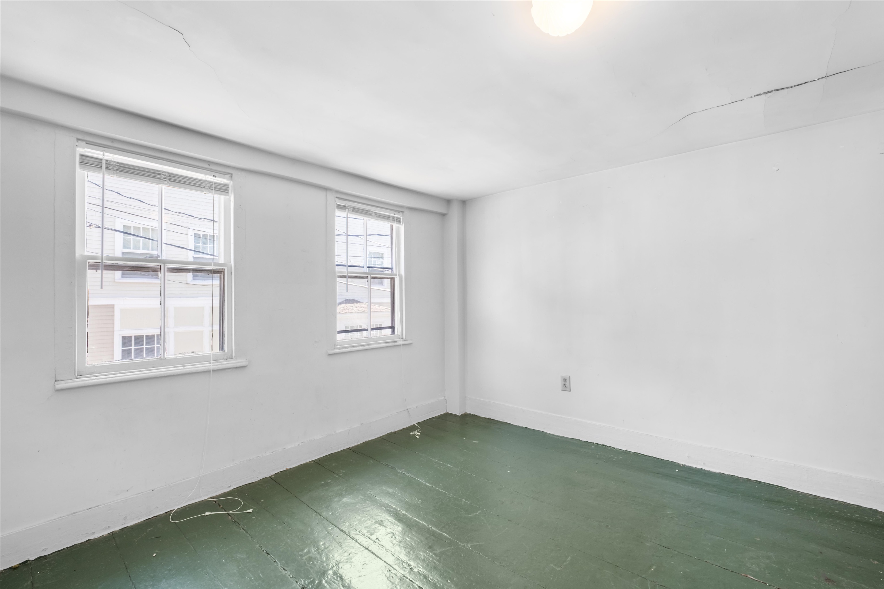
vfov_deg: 77.3
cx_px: 442
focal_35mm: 15
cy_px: 294
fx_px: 368
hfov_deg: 100.4
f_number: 8
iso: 400
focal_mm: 10
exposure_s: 1/80
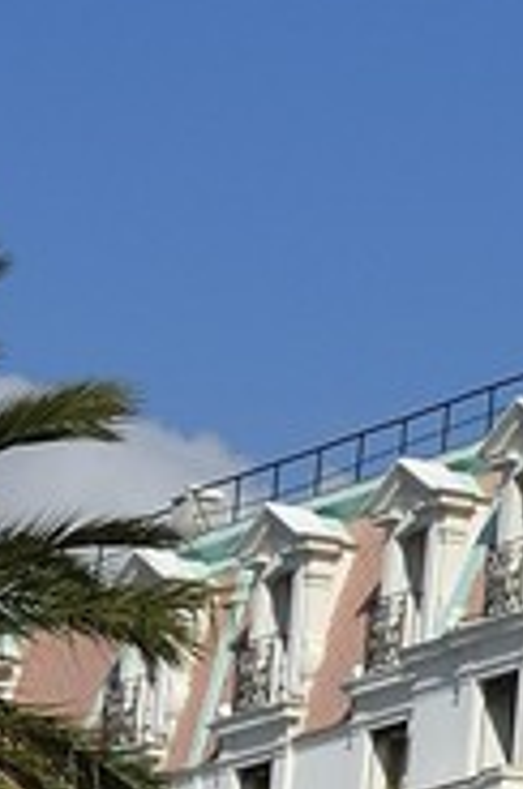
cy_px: 502
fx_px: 6474
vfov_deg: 7.0
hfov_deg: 4.0
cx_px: 2894
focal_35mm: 296
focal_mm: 34
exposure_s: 1/400
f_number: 14
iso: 200
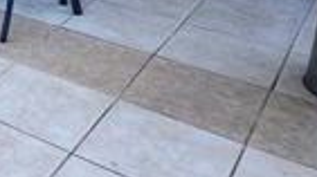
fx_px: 596
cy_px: -72
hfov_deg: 23.5
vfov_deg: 15.8
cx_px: -165
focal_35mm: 71
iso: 50
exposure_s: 1/60
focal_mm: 1.74
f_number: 2.2
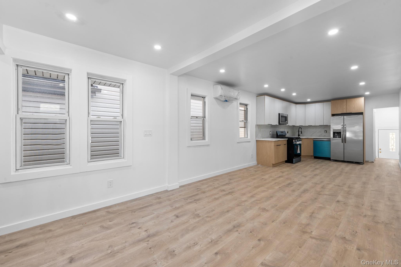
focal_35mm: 14
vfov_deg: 81.2
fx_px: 156
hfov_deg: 104.3
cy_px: 134
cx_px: 200
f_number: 10
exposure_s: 1/2.5
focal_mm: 14
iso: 200
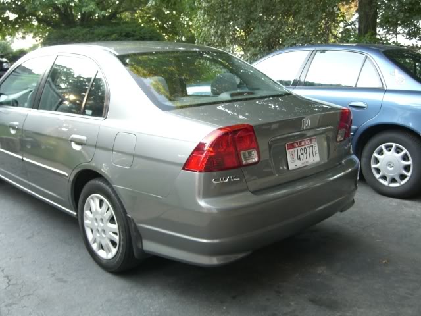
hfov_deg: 49.0
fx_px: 462
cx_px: 210
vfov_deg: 37.7
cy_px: 158
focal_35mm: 38
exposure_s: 1/60
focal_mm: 7.9
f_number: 2.8
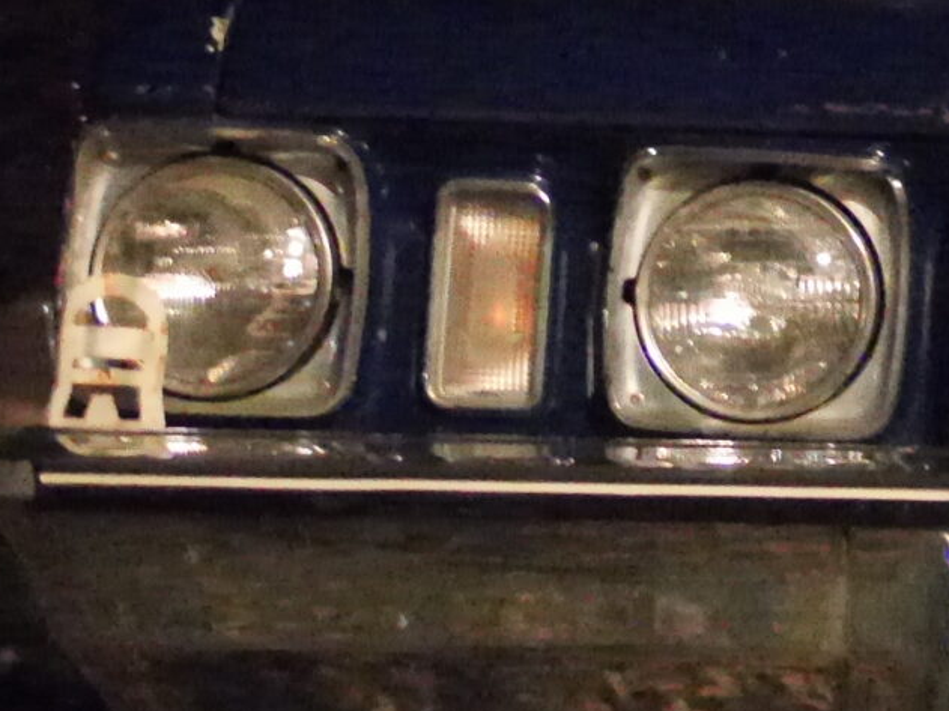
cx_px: 1733
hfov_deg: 9.3
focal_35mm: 203
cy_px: -194
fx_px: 5564
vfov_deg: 7.2
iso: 12800
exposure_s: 1/25
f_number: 1.4
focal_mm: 25
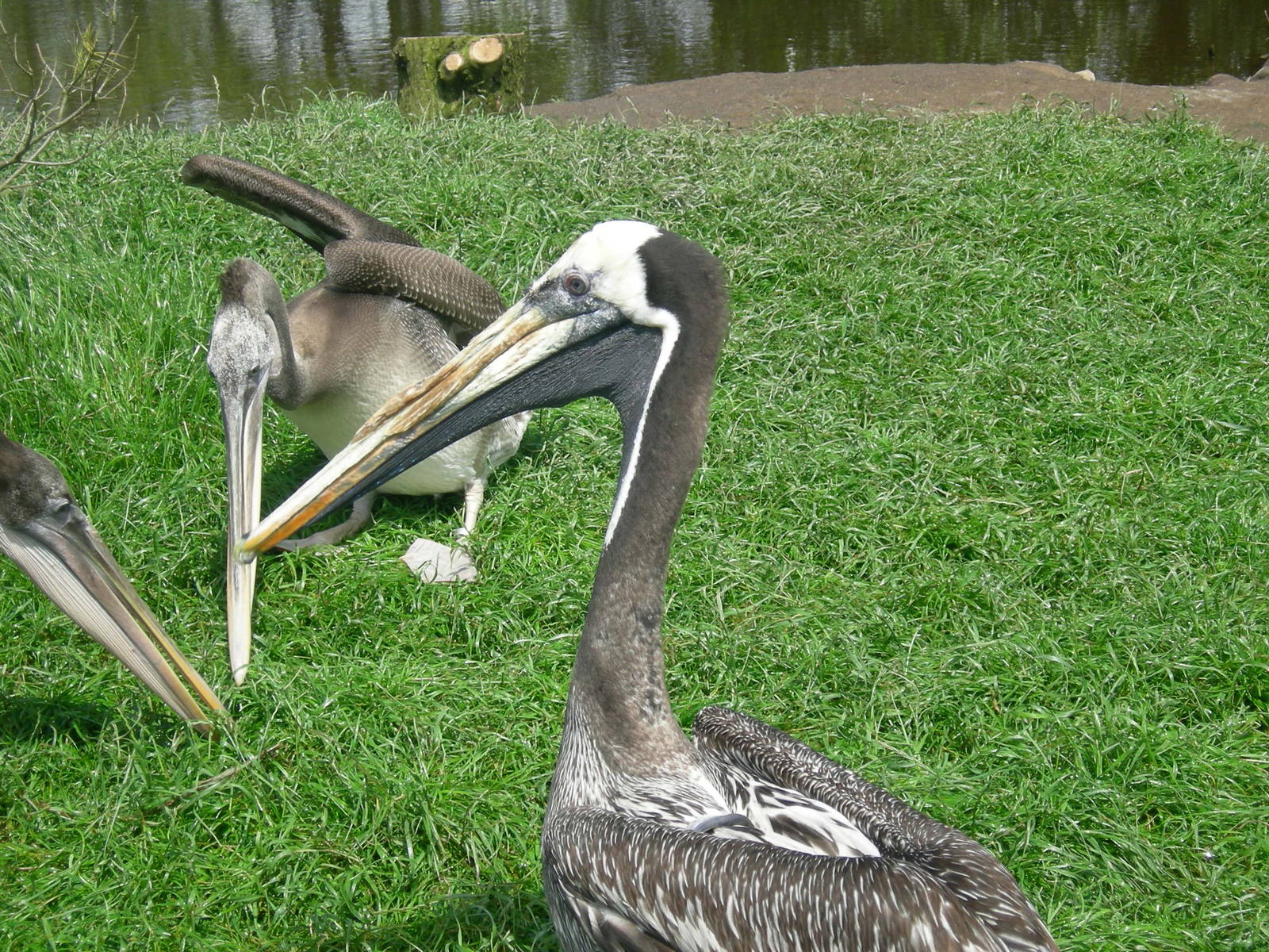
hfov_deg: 26.3
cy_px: 476
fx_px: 2713
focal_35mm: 74
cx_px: 634
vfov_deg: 19.9
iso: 64
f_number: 3.8
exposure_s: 1/507
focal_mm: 15.5
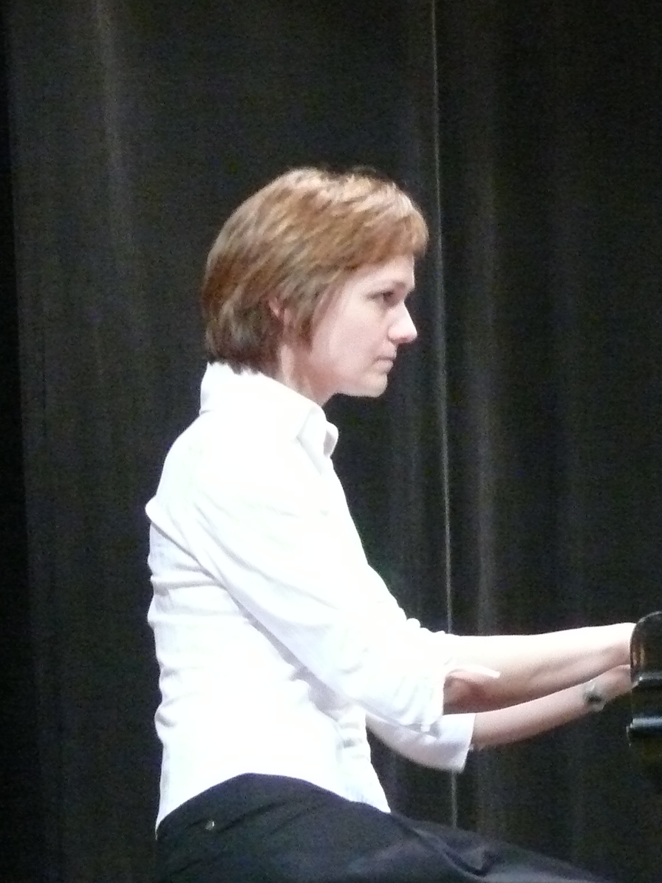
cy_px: 442
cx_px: 543
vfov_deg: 7.7
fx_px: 6554
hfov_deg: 5.8
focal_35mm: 257
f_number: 3.6
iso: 800
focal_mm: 22.9
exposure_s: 1/20
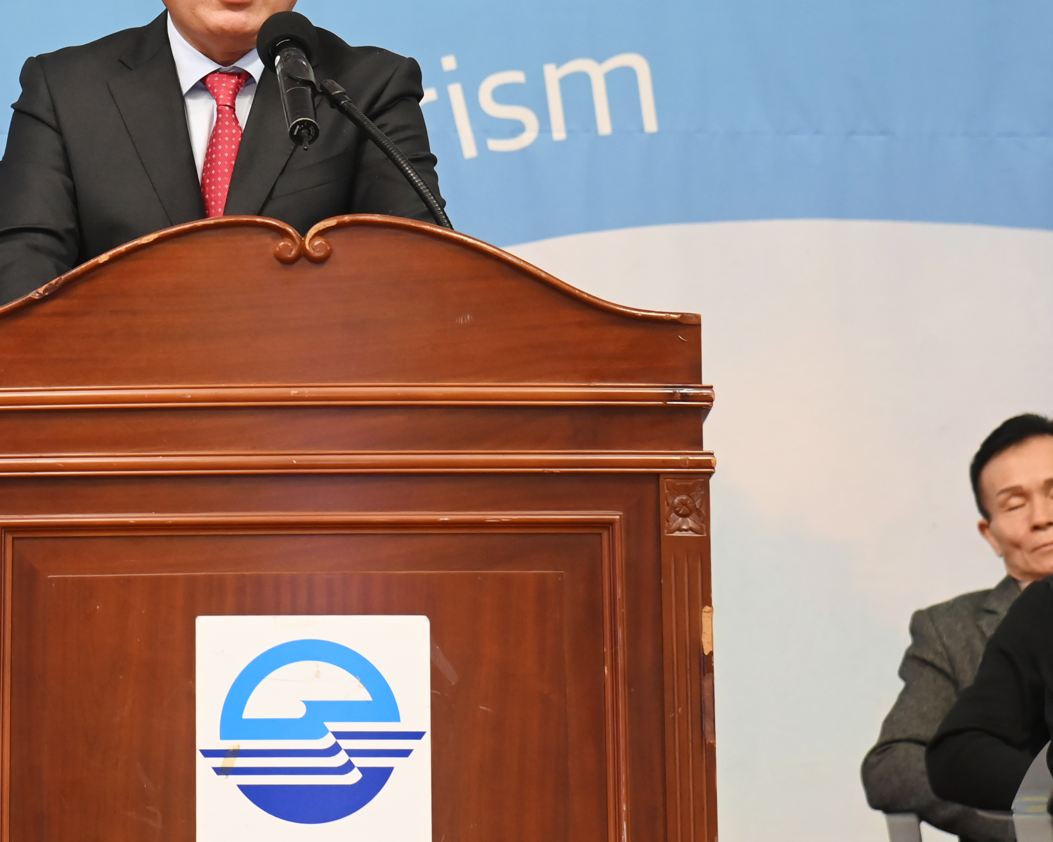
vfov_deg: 6.6
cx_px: 243
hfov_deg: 8.2
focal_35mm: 234
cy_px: 219
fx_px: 7293
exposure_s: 1/250
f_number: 6.3
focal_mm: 120
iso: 2500
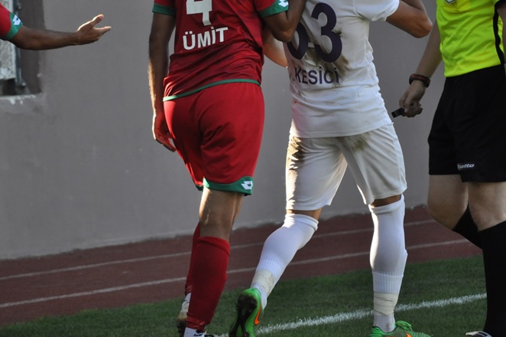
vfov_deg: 3.0
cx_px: 238
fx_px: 6515
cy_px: 117
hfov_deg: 4.4
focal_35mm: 464
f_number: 5.6
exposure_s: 1/1000
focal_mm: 200
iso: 800
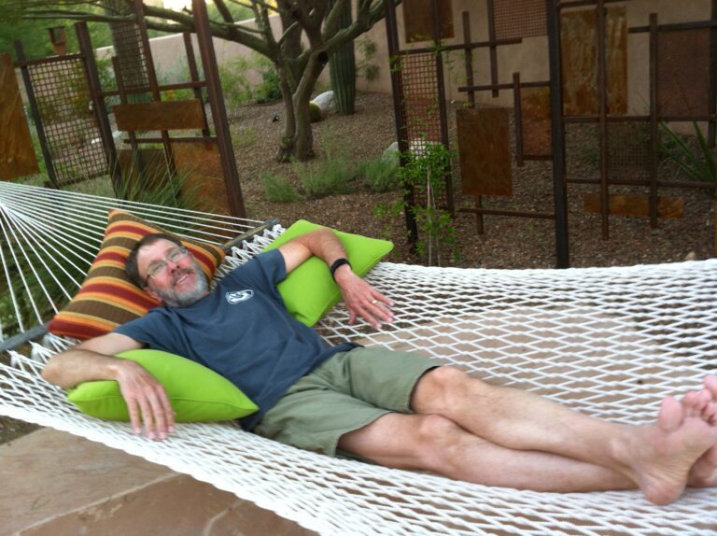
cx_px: 358
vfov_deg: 40.6
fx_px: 724
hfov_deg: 52.7
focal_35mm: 35
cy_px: 268
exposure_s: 1/15
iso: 80
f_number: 2.8
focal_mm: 3.85
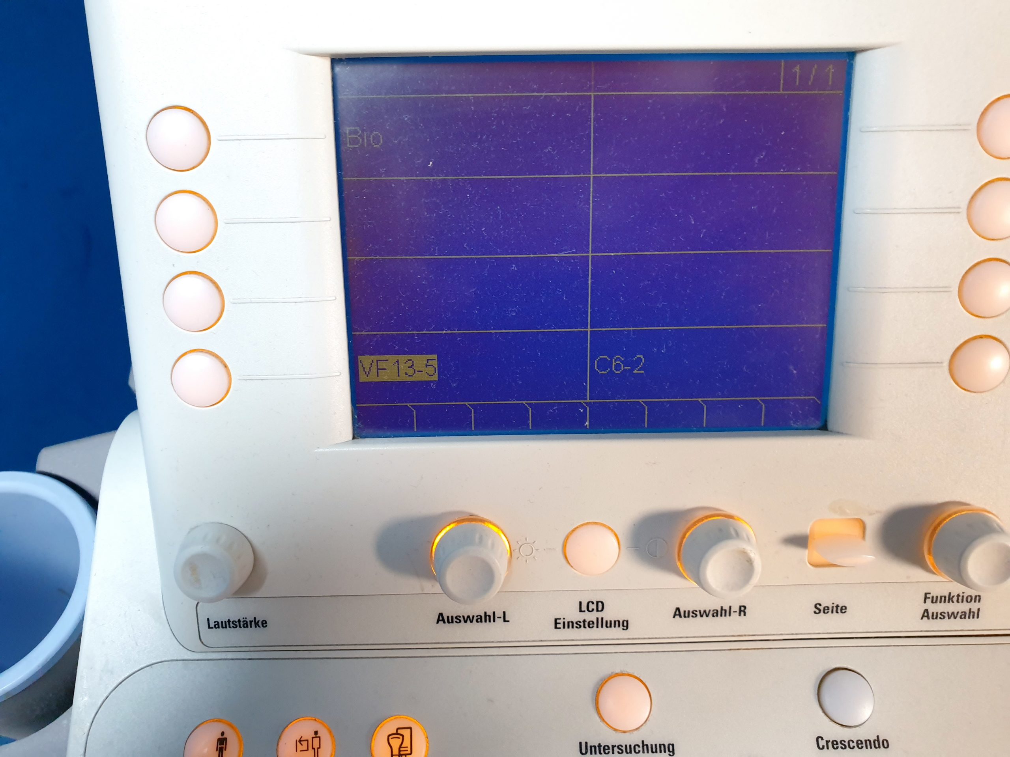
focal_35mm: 26
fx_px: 759
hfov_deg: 67.3
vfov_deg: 53.1
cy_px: 378
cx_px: 505
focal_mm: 4.3
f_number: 2.4
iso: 320
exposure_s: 1/50
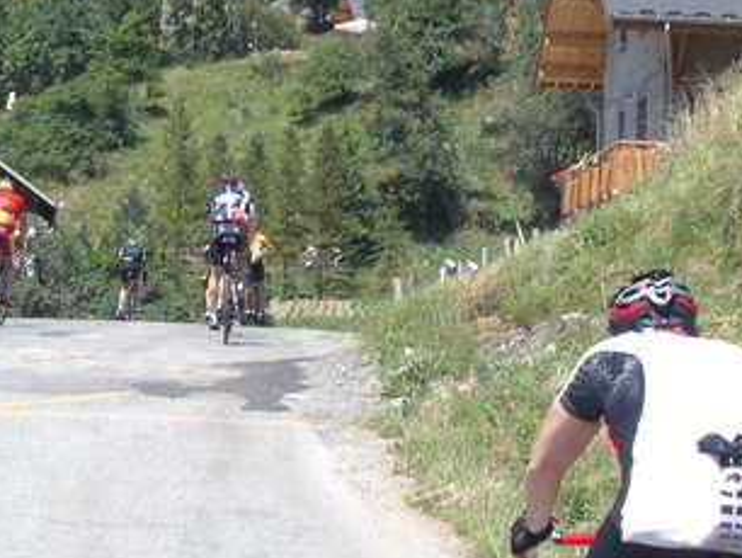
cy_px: 95
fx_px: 2982
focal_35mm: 139
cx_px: 196
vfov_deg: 10.6
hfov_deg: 14.1
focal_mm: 10
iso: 80
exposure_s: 1/160
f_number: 8.6
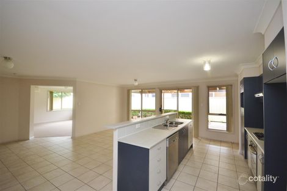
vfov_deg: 77.3
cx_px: 144
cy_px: 96
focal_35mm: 15
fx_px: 120
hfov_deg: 100.4
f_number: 4
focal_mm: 10
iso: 450
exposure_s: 1/60
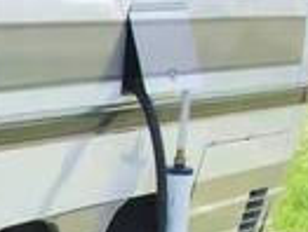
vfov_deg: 4.3
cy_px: 468
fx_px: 3078
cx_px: -529
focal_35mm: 345
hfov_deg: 5.5
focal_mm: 9.4
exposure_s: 1/350
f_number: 3.4
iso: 80
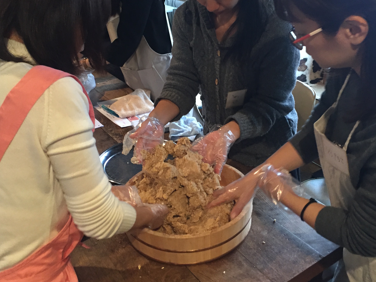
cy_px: 116
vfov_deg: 37.6
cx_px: 205
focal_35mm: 38
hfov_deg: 48.9
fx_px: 413
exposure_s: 1/24
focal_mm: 4.15
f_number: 2.2
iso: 250
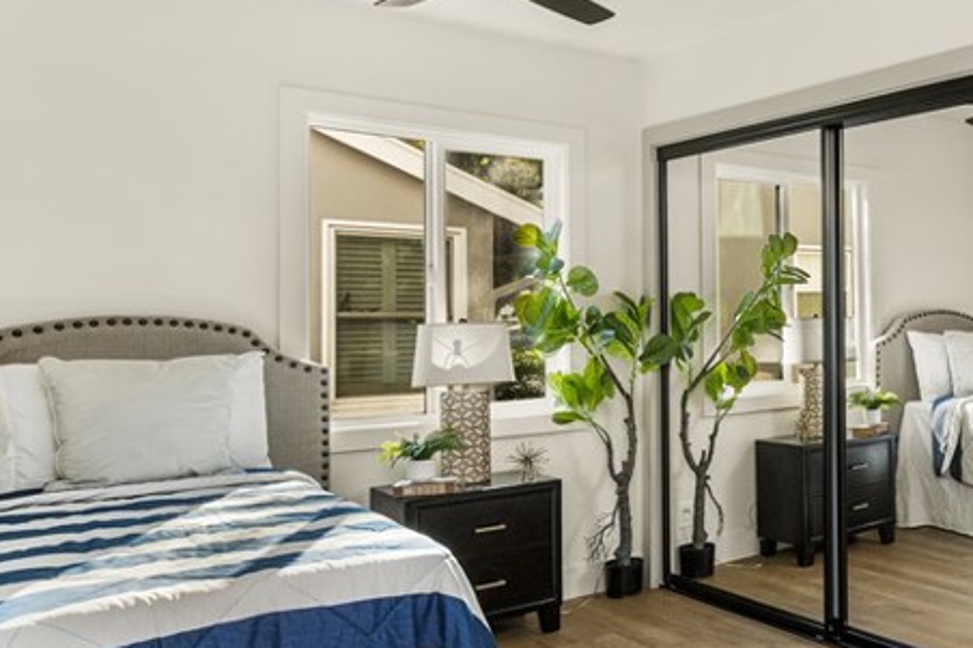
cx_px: 986
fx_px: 919
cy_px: 330
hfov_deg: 46.2
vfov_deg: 38.9
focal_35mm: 34
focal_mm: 15
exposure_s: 1/13
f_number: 6.3
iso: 125
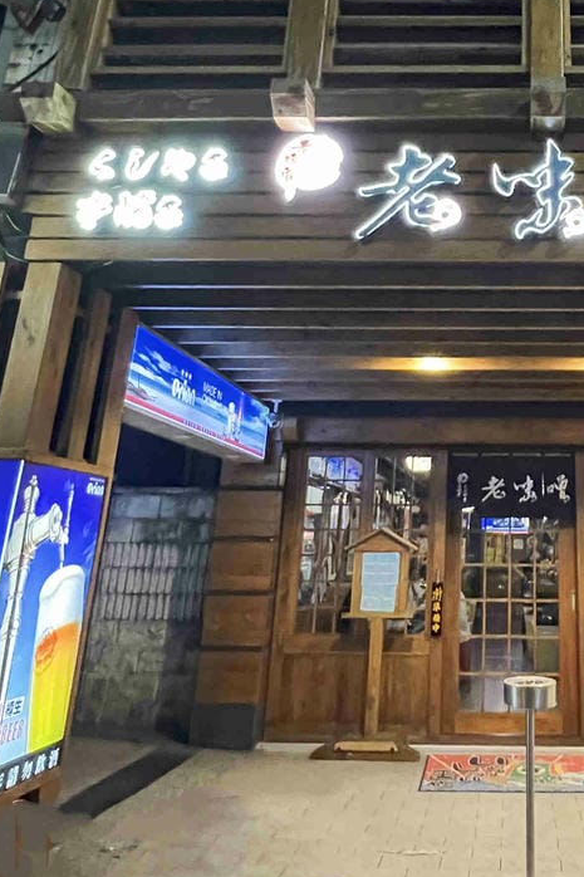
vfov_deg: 58.4
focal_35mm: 31
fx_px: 755
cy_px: 268
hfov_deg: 39.8
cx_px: 505
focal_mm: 1.57
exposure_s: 1/40
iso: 1250
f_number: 1.8
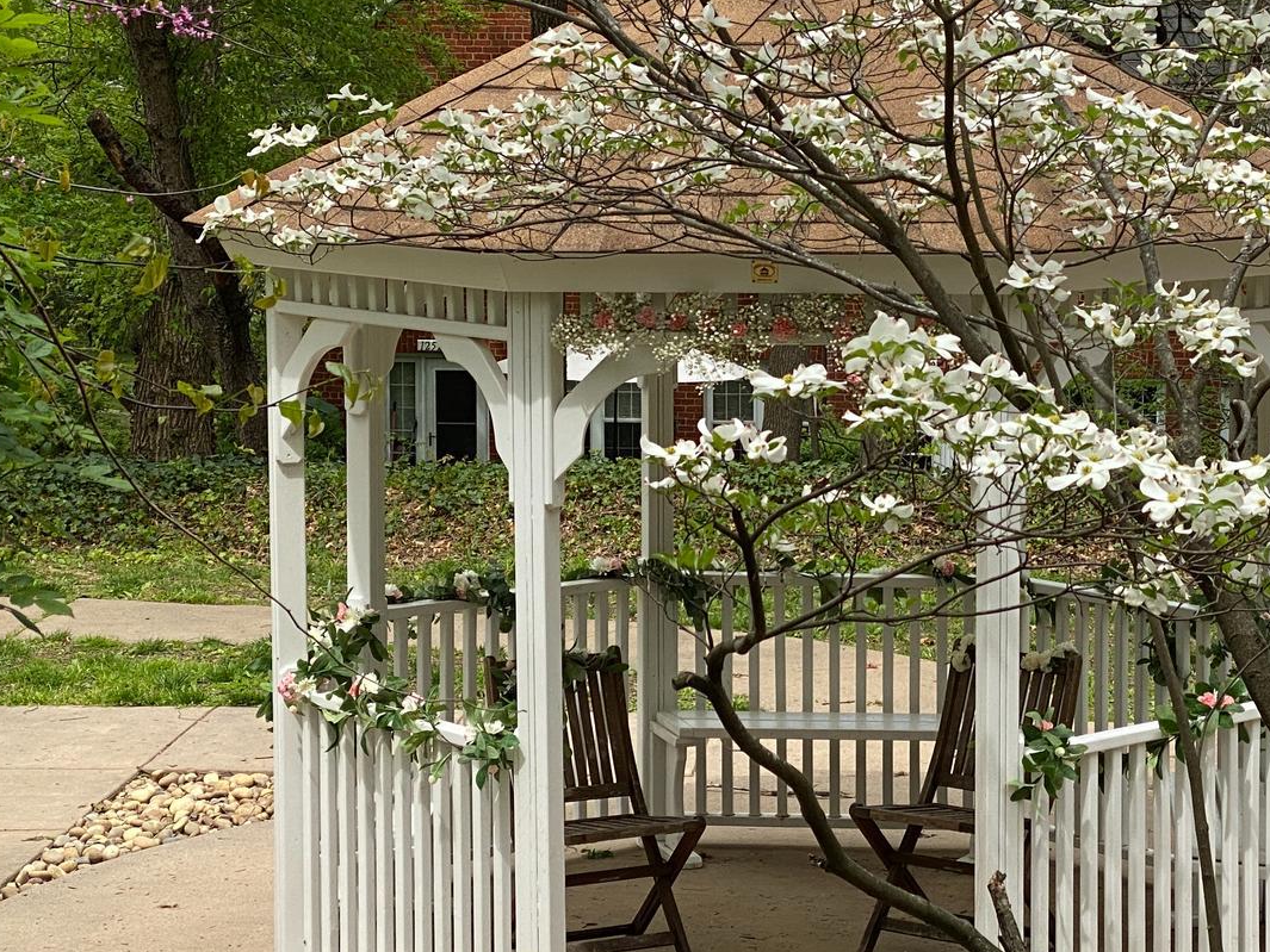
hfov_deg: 19.6
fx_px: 3669
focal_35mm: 100
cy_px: 391
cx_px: 865
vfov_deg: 14.8
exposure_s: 1/527
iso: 20
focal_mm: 6
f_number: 2
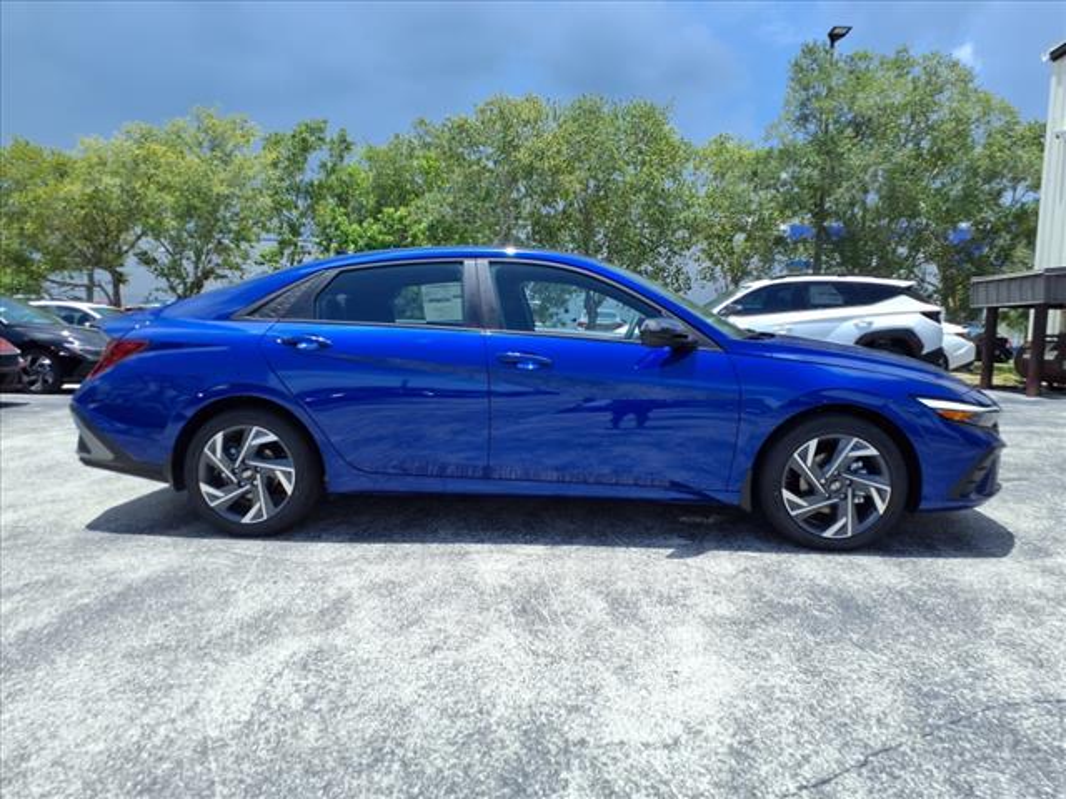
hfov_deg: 65.3
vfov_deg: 51.4
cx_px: 533
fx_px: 831
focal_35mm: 27
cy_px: 400
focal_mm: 3.58
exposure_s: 1/1429
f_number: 1.9
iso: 40
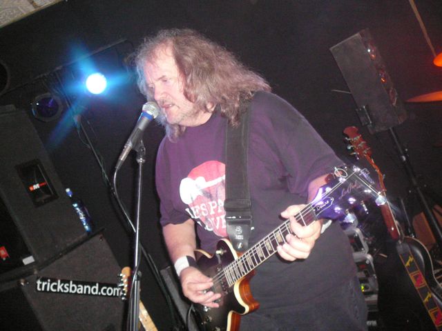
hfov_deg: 52.6
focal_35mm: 35
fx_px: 447
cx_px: 221
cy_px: 166
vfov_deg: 40.7
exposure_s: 1/30
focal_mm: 5.2
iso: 400
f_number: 2.8
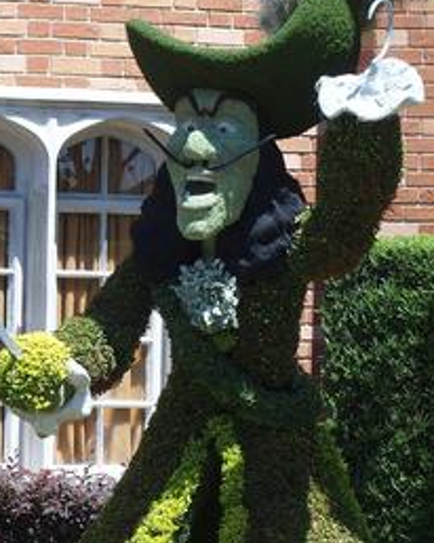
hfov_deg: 5.5
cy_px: 377
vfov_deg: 6.9
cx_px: 177
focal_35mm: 281
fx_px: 4517
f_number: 3.5
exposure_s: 1/640
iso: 100
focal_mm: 35
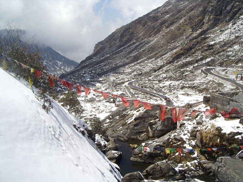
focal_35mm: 38
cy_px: 91
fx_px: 267
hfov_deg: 49.0
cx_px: 122
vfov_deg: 37.7
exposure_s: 1/500
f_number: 4.8
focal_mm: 5.8
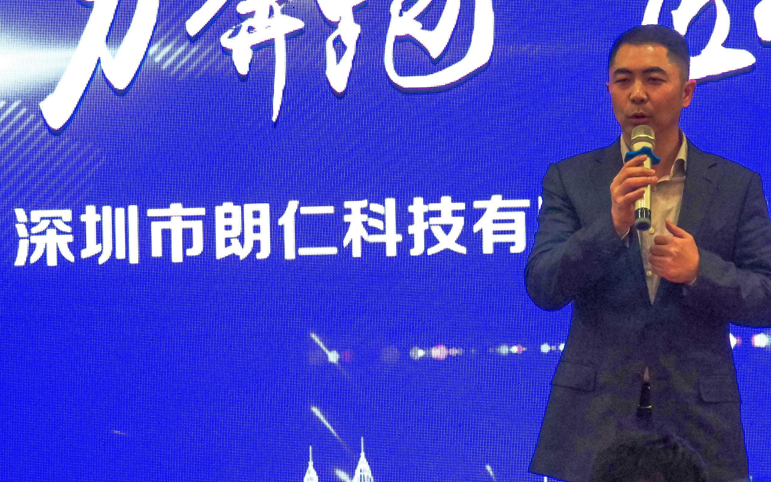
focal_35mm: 440
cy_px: 96
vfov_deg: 3.0
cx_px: 672
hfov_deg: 4.8
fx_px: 9246
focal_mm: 148
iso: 1600
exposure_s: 1/200
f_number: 9
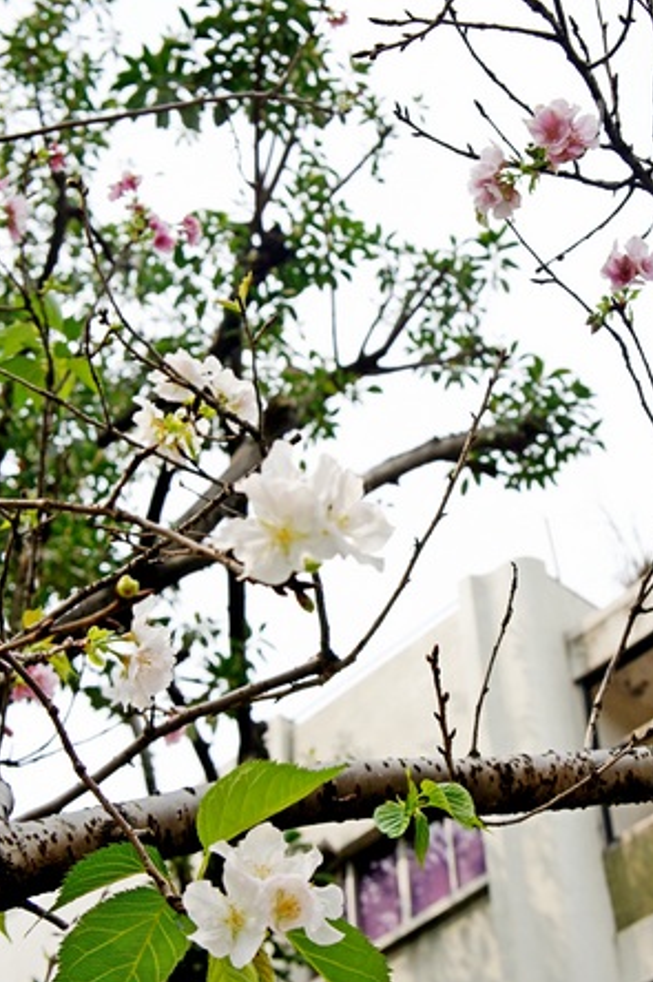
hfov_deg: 20.9
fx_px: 1773
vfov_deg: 31.0
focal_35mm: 65
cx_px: 332
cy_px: 521
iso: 200
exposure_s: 1/320
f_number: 7.1
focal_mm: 32
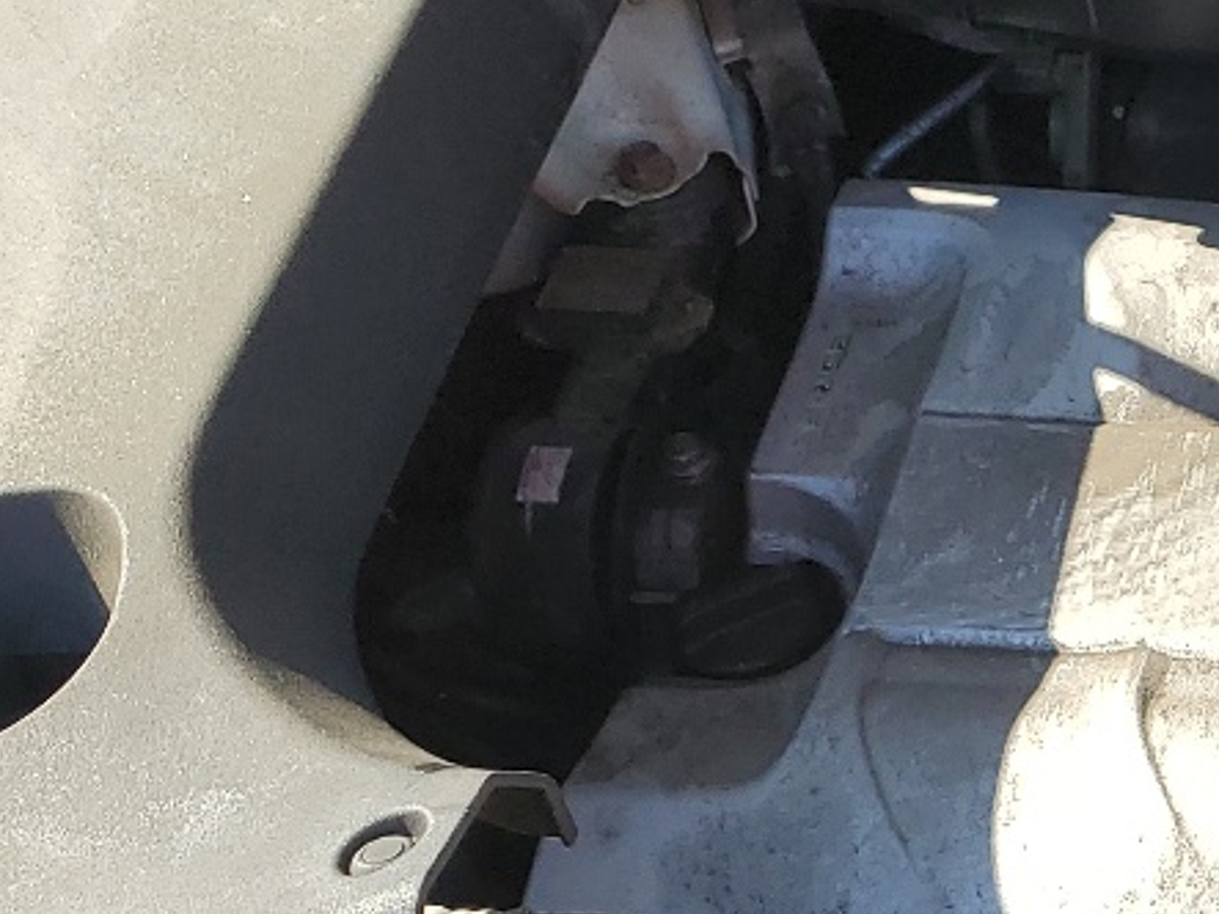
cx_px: 2050
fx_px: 3309
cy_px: 798
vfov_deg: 15.6
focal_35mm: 94
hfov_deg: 17.7
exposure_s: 1/1000
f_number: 1.5
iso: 50
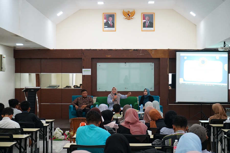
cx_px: 115
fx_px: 447
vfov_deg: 19.5
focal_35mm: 70
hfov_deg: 28.8
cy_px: 76
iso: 8000
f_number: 5.6
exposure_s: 1/100
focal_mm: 70
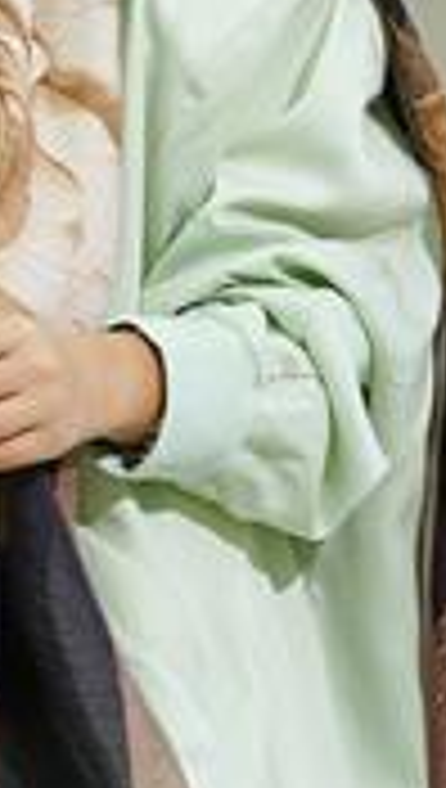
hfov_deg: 3.8
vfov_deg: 6.7
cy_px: 131
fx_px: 6678
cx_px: 14
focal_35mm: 319
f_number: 6.3
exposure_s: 1/100
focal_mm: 115
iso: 640
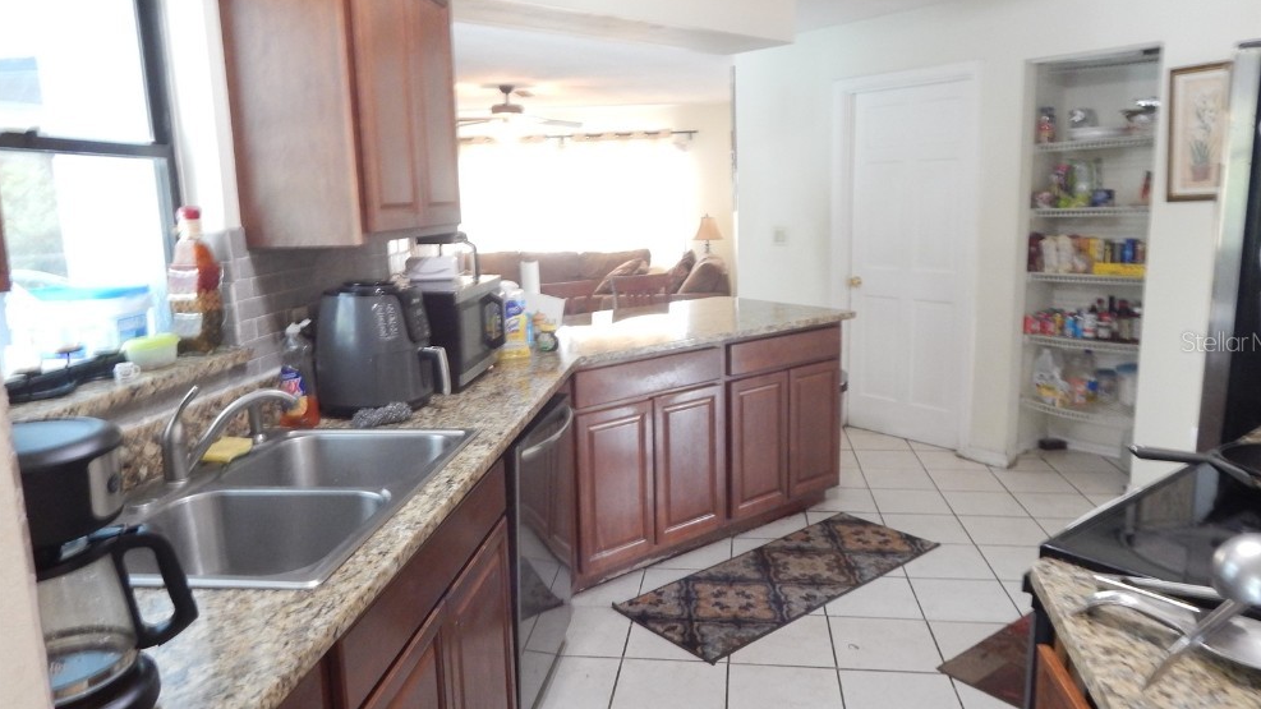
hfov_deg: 71.9
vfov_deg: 44.4
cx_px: 648
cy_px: 341
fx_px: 869
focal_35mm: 26
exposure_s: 1/10
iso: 400
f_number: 3
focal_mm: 4
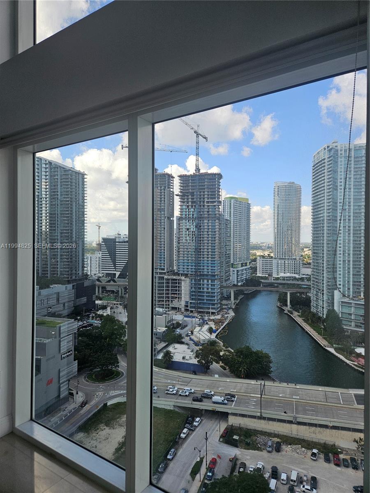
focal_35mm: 23
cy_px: 246
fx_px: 328
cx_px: 185
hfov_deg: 58.9
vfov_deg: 73.9
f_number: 1.8
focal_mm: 5.4
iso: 40
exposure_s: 1/1157
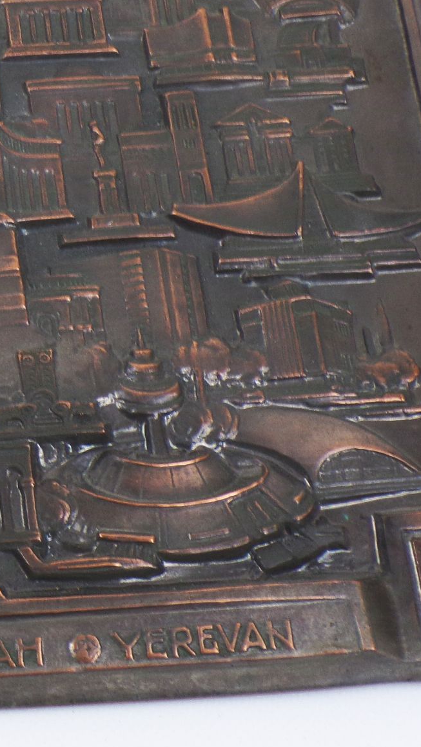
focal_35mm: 106
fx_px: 2102
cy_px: 246
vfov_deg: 20.1
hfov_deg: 11.1
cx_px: -130
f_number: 3.5
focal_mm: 8.7
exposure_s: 1/45
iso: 80
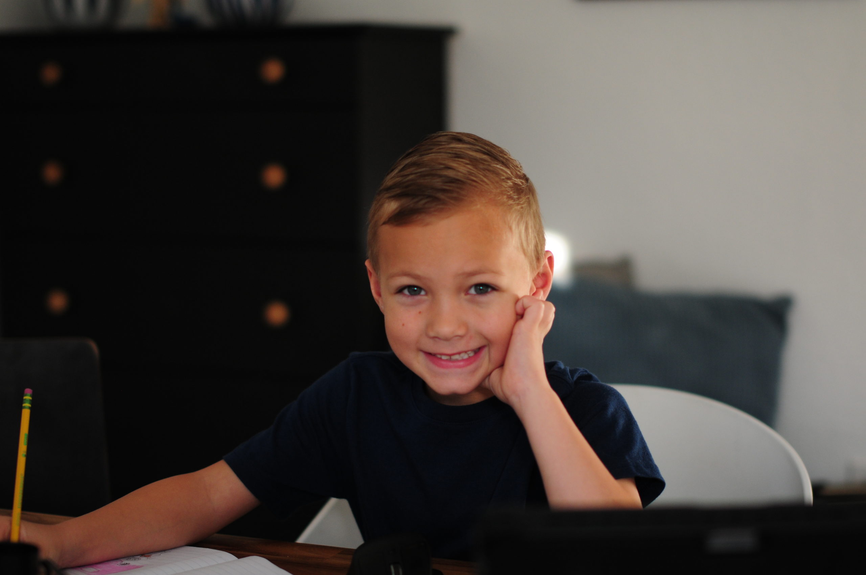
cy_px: 288
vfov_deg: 18.1
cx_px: 433
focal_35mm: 75
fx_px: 1802
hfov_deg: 27.0
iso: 320
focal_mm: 50
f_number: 1.4
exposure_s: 1/640
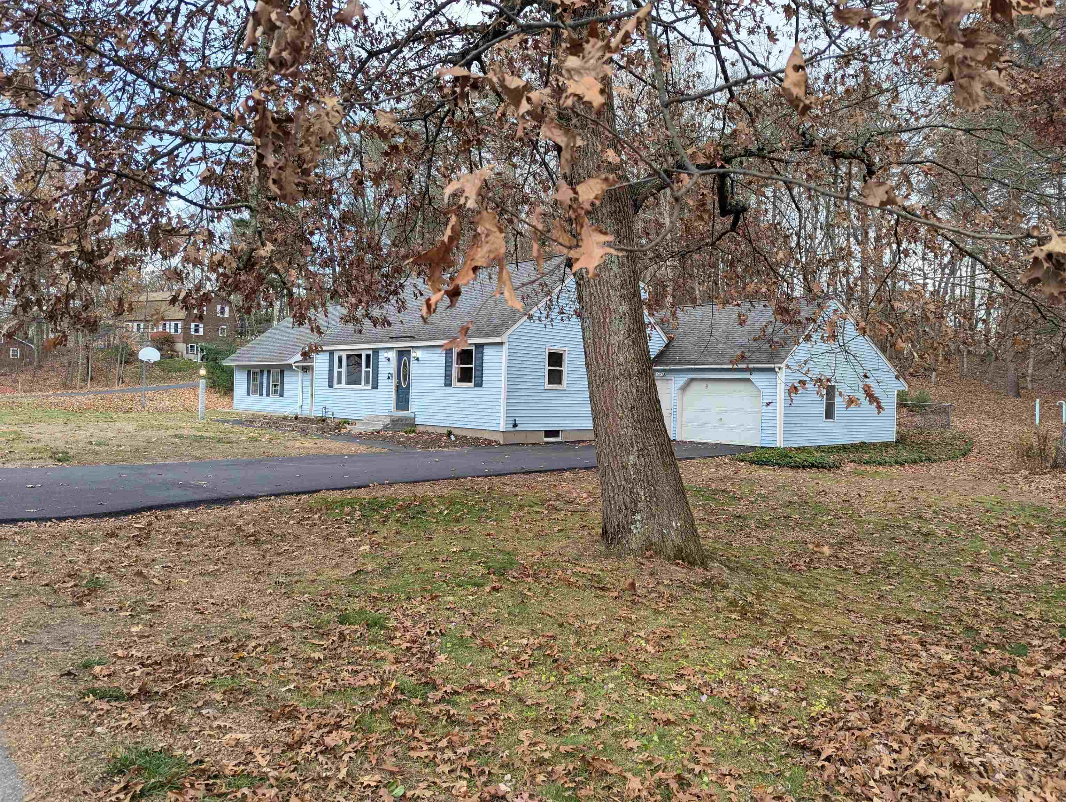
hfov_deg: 71.5
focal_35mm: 24
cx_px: 533
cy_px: 401
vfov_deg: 56.9
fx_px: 740
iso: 78
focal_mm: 6.81
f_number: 1.85
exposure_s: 1/170
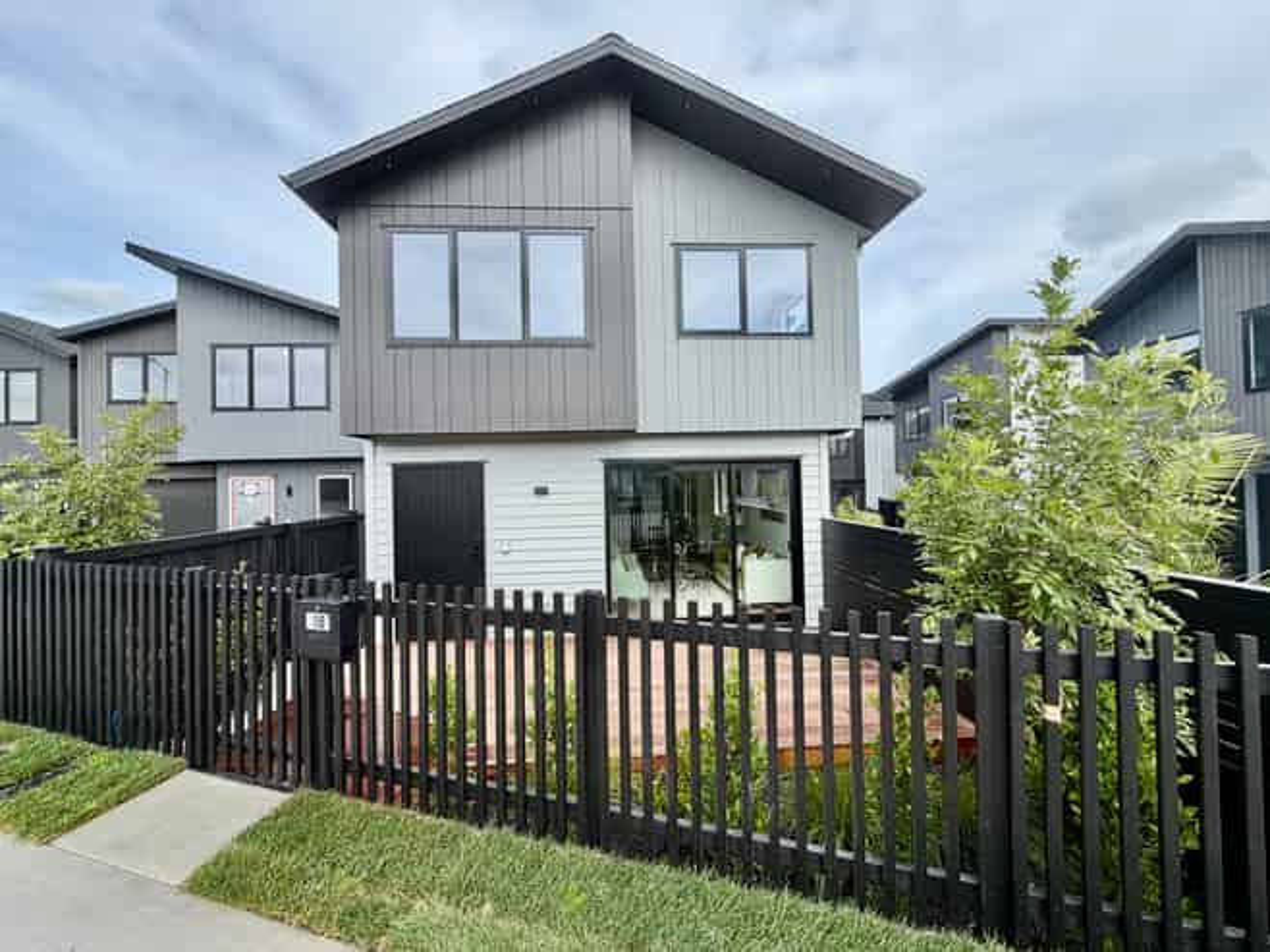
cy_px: 476
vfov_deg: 85.6
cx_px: 635
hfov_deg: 102.1
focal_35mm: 14
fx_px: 513
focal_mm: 2.22
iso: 32
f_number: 2.2
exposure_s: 1/770
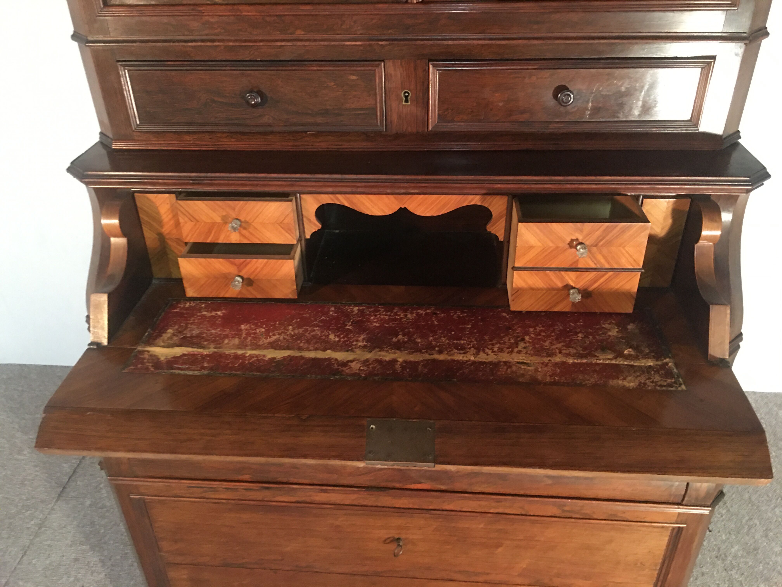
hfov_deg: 61.7
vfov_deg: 48.2
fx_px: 655
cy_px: 294
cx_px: 391
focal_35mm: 29
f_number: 2.2
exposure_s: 1/8
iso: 125
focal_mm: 4.15
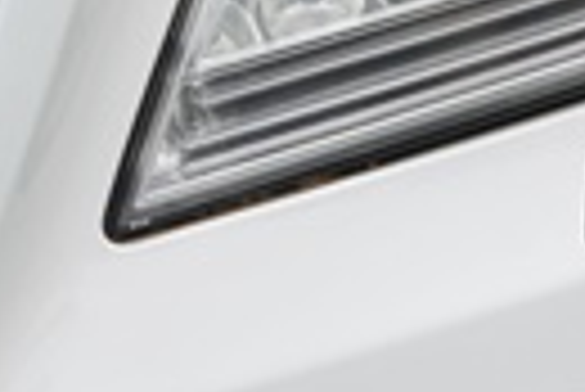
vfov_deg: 10.0
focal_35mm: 138
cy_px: 158
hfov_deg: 14.8
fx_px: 2245
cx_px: 369
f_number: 8
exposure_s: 1/250
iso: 180
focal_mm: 20
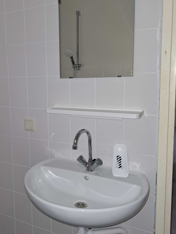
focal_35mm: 33
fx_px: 224
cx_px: 51
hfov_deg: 42.1
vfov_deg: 55.2
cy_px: 104
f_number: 1.8
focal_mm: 5.54
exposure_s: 1/33
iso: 250
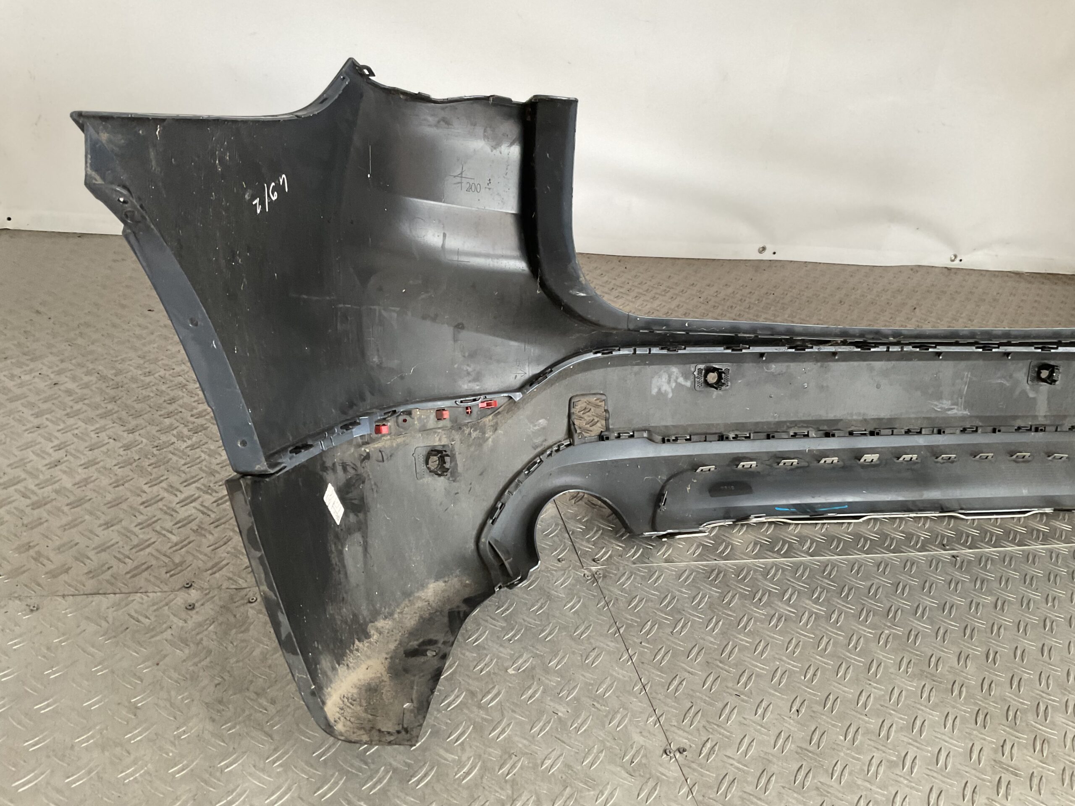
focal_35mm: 29
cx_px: 538
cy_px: 403
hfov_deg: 61.7
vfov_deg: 48.2
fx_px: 901
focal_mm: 3
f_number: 1.8
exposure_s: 1/50
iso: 100
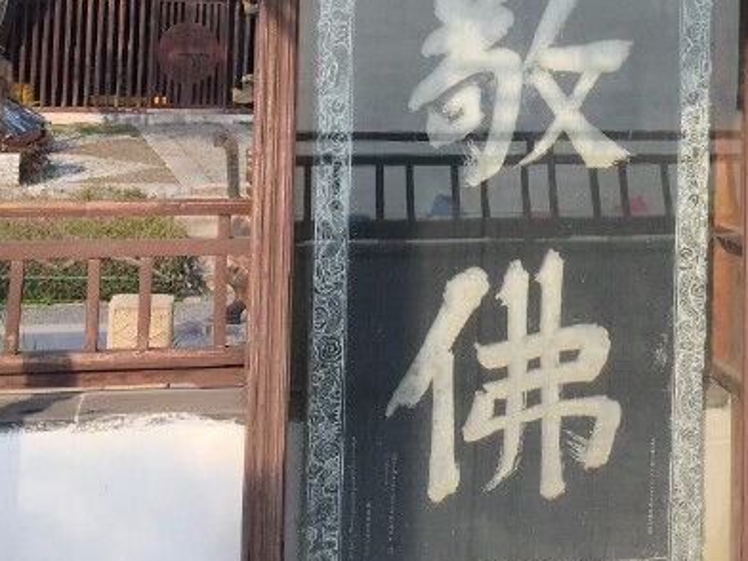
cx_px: 567
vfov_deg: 20.5
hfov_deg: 27.7
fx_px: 1491
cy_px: -33
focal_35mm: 69
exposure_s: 1/455
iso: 25
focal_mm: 4.15
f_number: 2.2
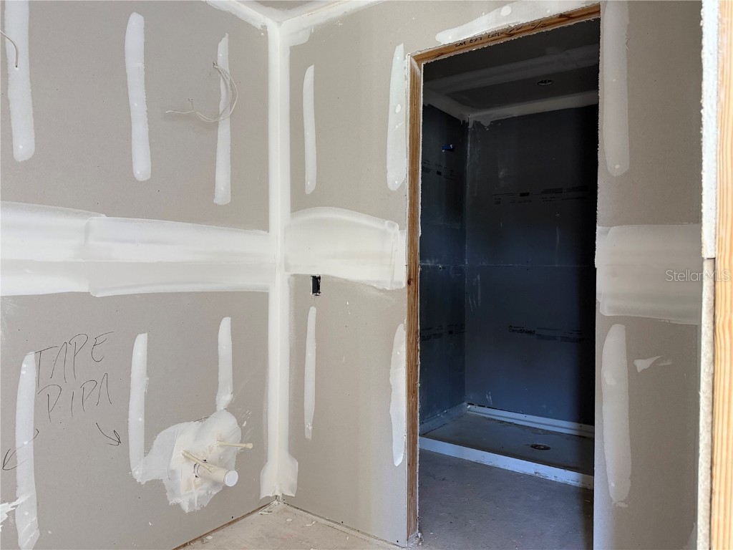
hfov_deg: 71.6
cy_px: 275
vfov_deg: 56.8
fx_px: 508
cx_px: 366
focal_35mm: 24
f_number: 1.78
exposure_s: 1/60
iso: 320
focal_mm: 6.76
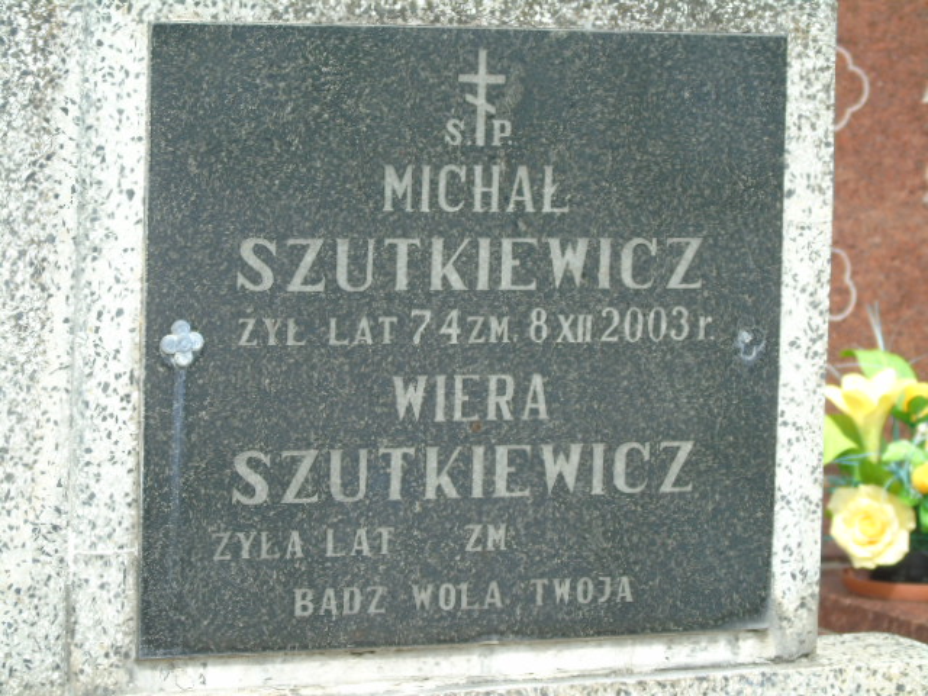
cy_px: 348
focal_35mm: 162
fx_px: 4343
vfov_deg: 9.2
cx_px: 464
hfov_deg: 12.2
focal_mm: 29
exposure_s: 1/160
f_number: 4.9
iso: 80
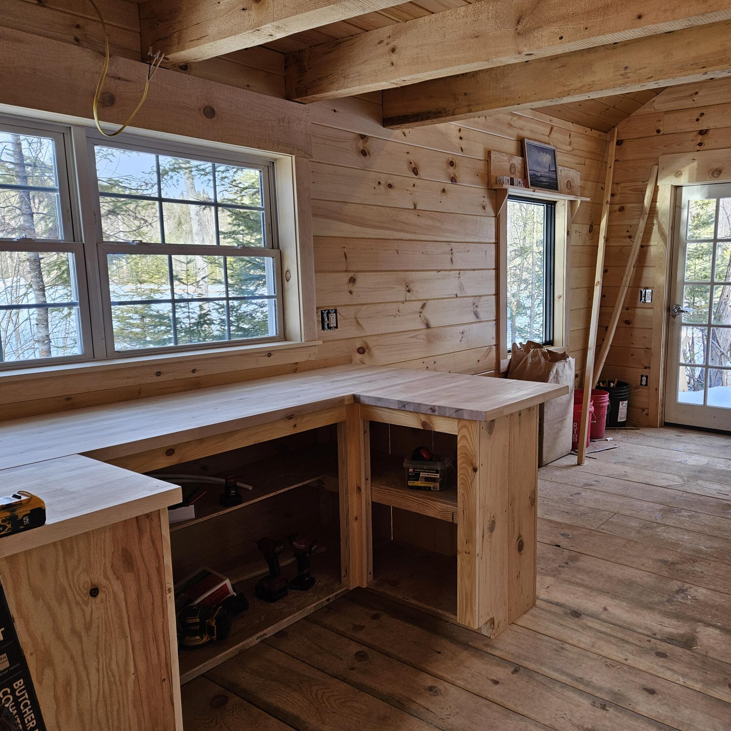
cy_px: 360
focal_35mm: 28
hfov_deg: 56.4
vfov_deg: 57.3
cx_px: 472
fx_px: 669
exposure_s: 1/120
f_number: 1.8
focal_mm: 5.4
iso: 64
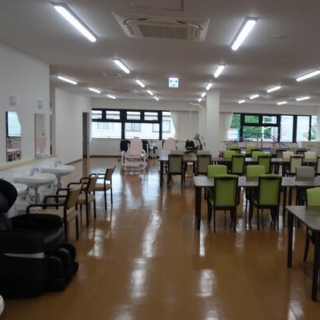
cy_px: 149
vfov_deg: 51.1
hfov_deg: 49.5
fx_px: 335
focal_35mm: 32
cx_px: 232
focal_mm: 4.1
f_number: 3.5
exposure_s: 1/40
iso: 80
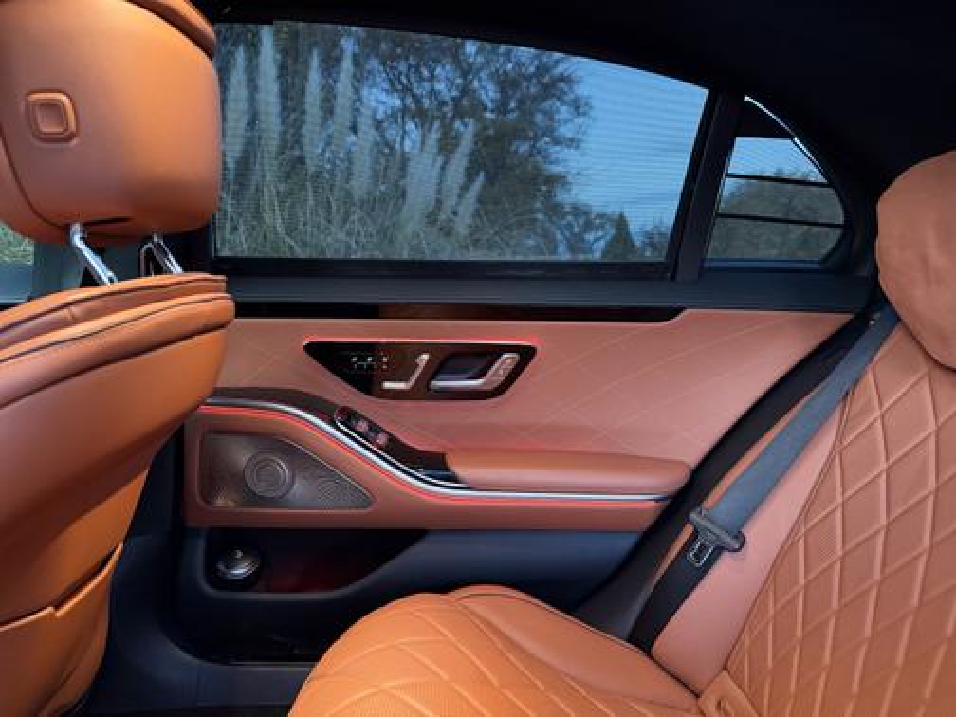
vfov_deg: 56.8
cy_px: 358
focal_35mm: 24
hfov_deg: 71.6
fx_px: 663
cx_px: 478
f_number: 1.78
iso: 1000
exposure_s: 1/40
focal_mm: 6.76
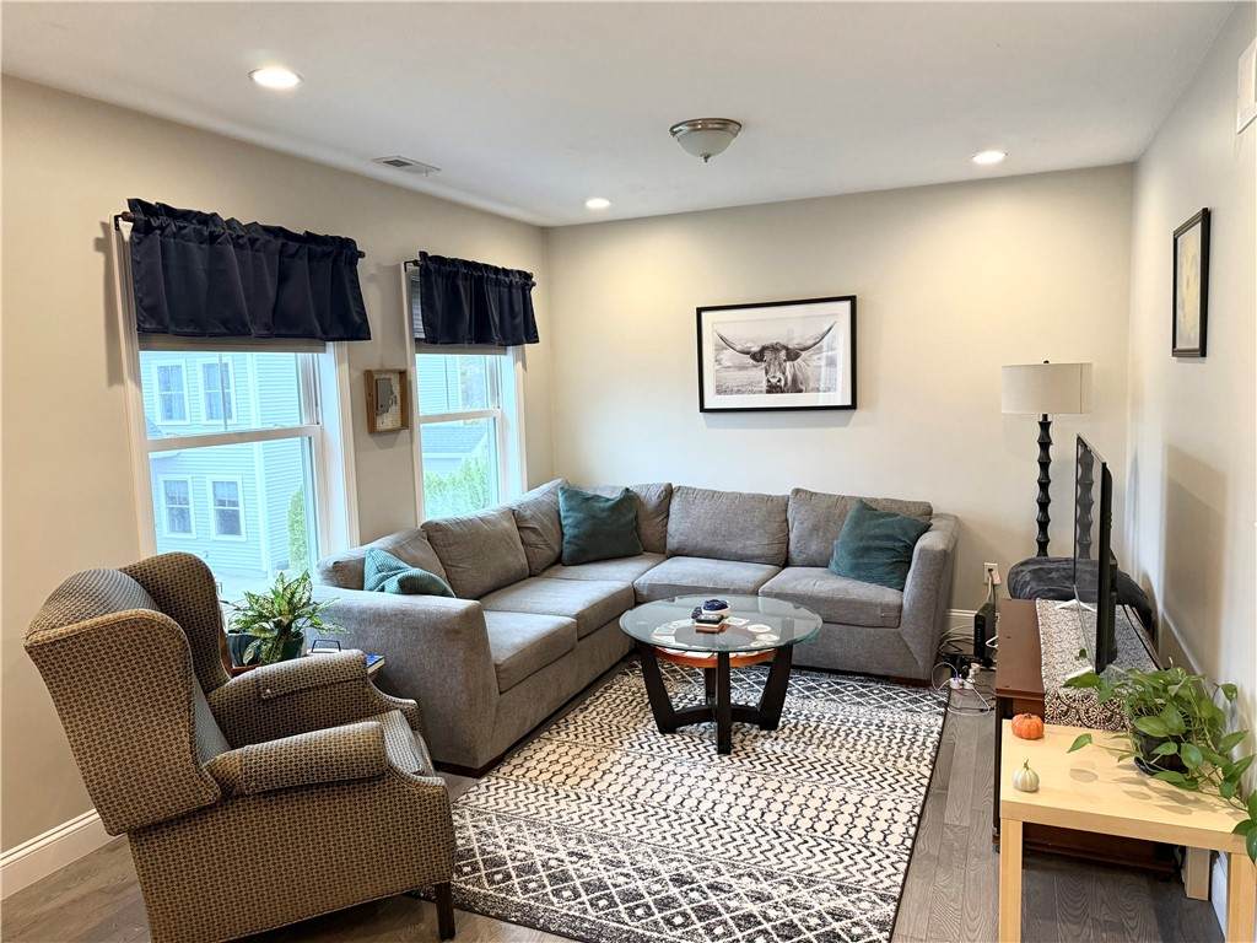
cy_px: 472
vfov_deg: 56.8
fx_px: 872
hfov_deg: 71.6
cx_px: 628
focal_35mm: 24
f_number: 1.78
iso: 320
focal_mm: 6.76
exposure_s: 1/120
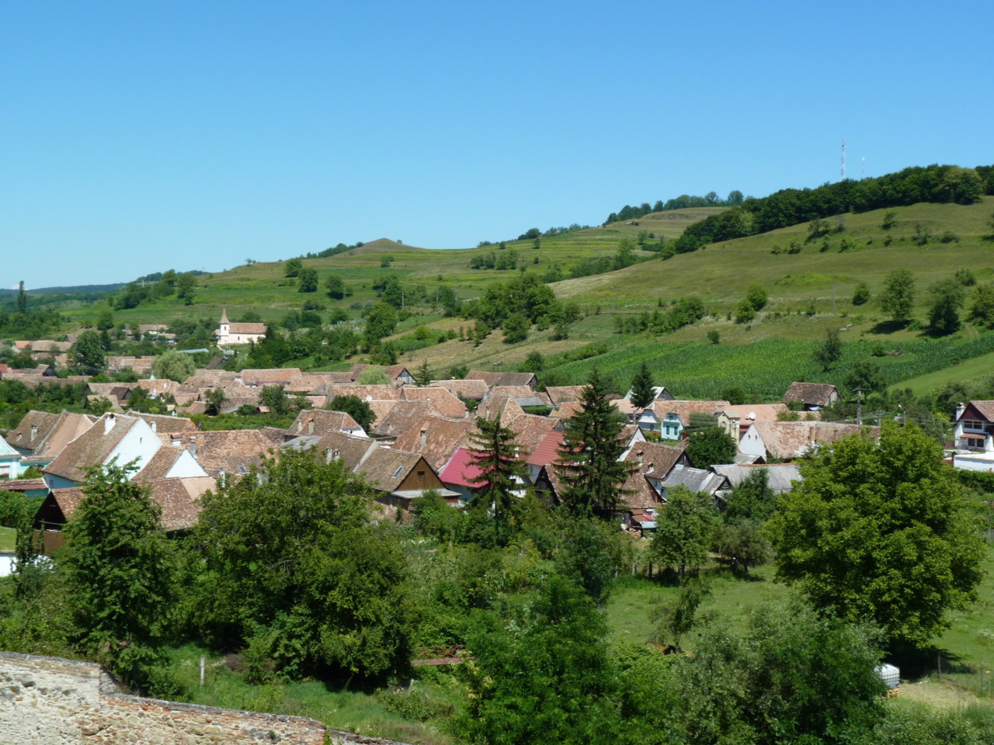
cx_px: 497
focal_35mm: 49
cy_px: 372
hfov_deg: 38.9
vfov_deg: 29.7
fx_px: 1407
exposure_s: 1/250
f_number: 5.6
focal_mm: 8.7
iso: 80
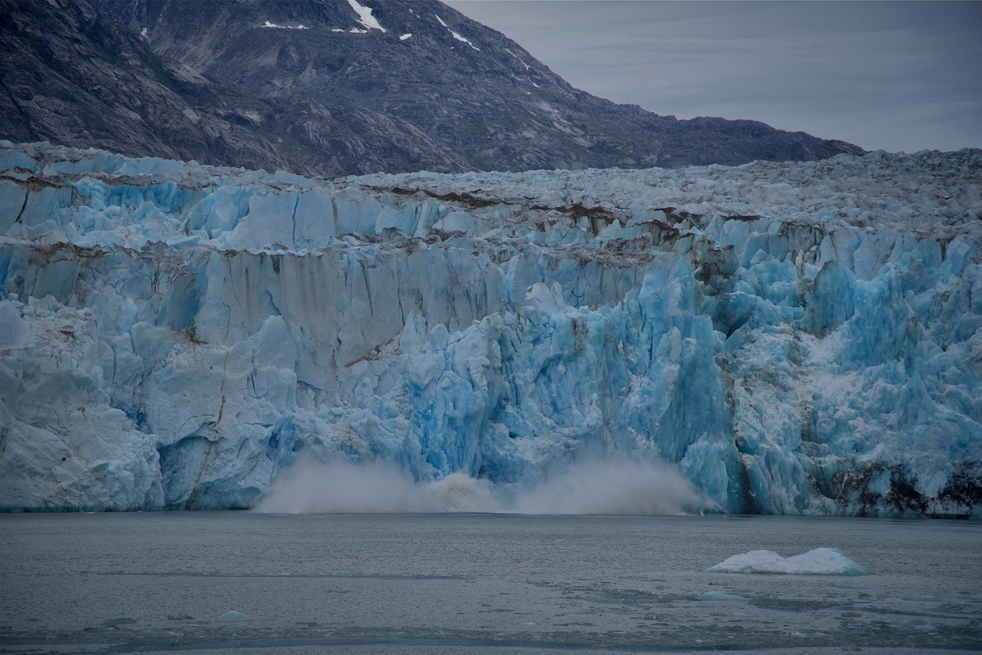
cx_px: 491
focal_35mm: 120
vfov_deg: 11.4
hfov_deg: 17.1
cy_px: 328
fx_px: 3274
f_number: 5.6
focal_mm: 120
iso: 100
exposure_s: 1/250
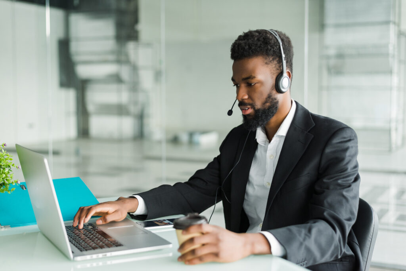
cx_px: 203
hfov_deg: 39.6
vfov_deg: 27.0
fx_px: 564
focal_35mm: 50
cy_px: 136
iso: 320
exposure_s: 1/250
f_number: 2.2
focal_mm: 50
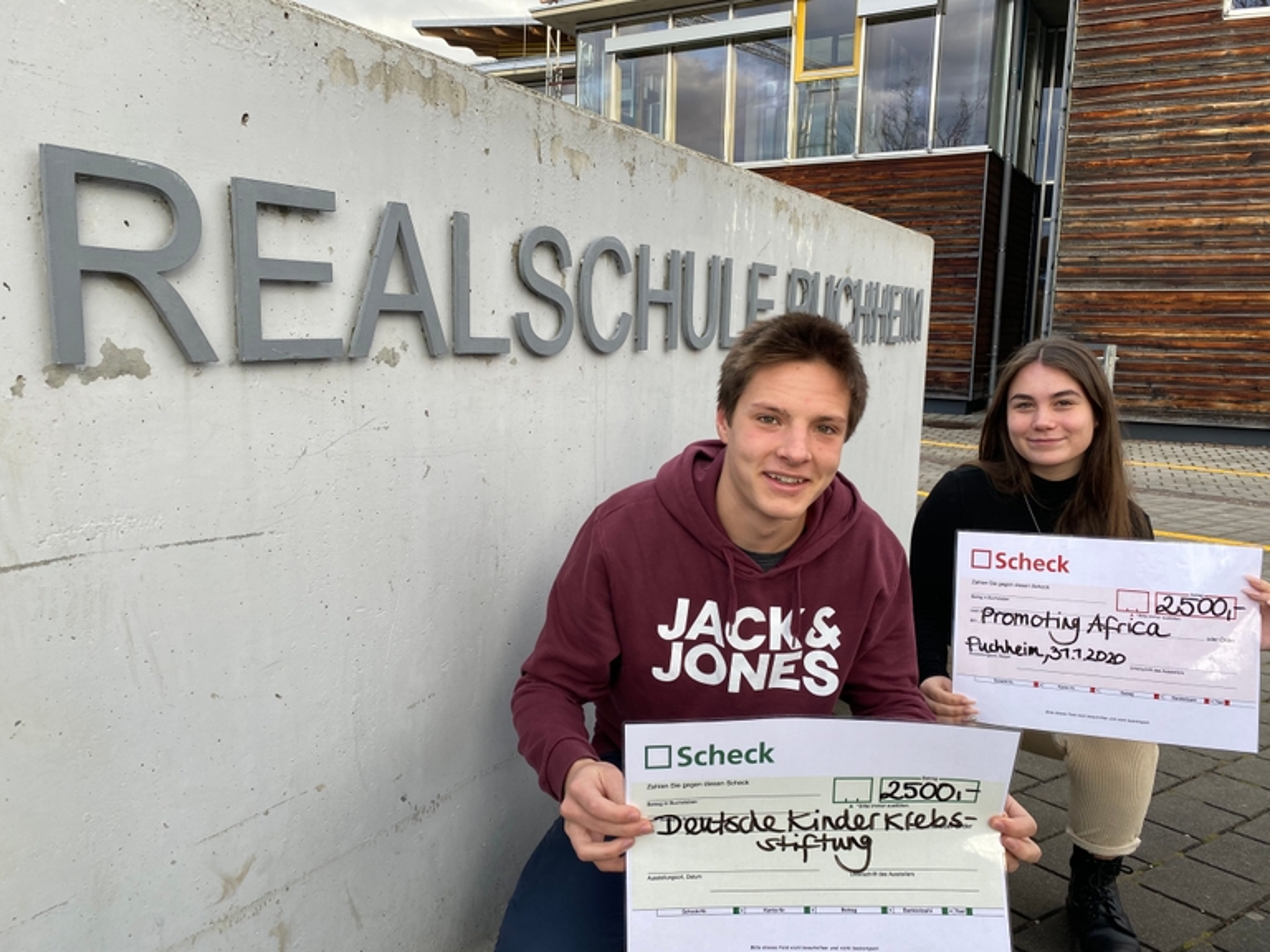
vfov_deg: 53.1
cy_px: 476
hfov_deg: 67.3
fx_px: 954
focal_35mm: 26
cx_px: 635
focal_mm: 4.25
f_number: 1.8
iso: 32
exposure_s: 1/193
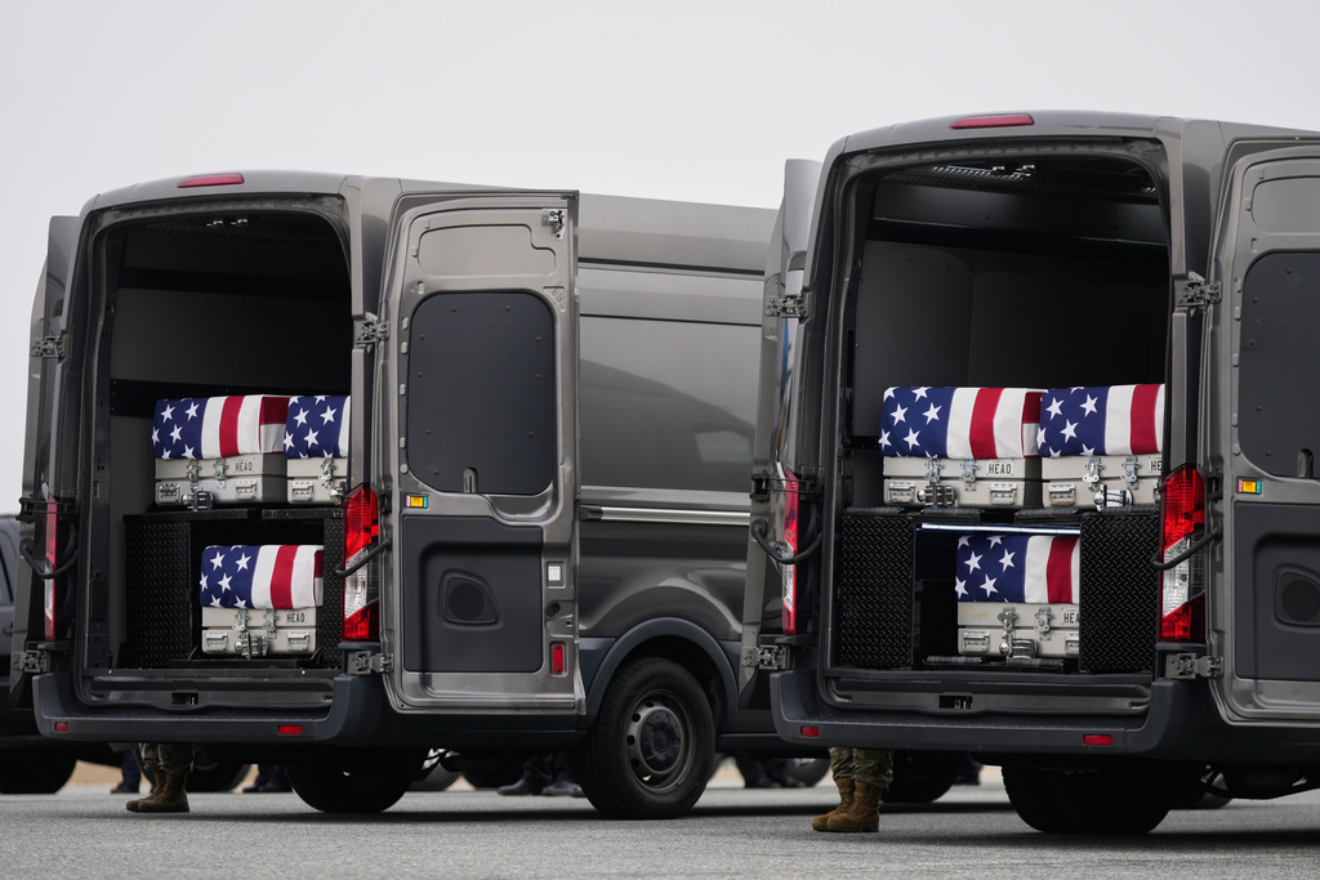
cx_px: 660
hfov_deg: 12.0
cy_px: 440
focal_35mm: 171
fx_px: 6270
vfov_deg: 8.0
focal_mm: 171
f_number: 2.8
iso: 125
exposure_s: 1/800
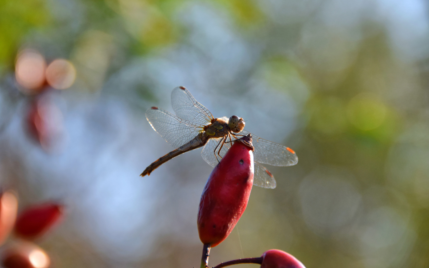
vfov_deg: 4.3
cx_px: 214
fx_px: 3590
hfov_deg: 6.8
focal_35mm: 307
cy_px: 127
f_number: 5.6
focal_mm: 200
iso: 400
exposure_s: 1/500
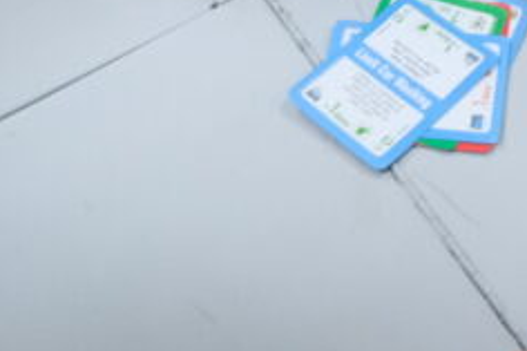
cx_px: 319
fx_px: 2194
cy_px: -534
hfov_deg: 13.7
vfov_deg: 8.3
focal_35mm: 150
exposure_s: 1/100
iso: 1600
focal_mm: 15
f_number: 3.5
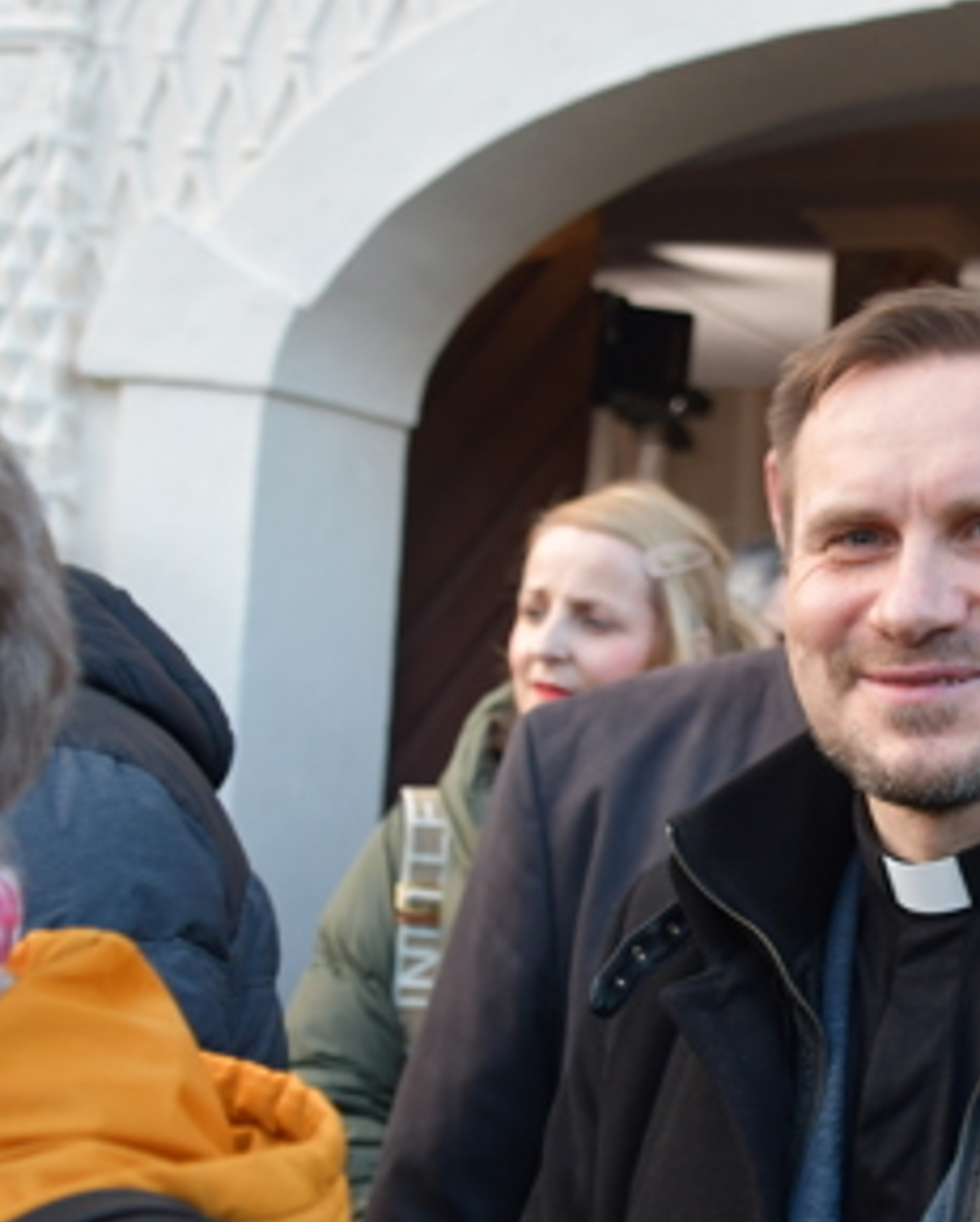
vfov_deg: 23.2
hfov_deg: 18.3
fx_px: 2968
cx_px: 950
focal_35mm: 82
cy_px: 706
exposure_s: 1/250
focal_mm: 30
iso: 720
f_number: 4
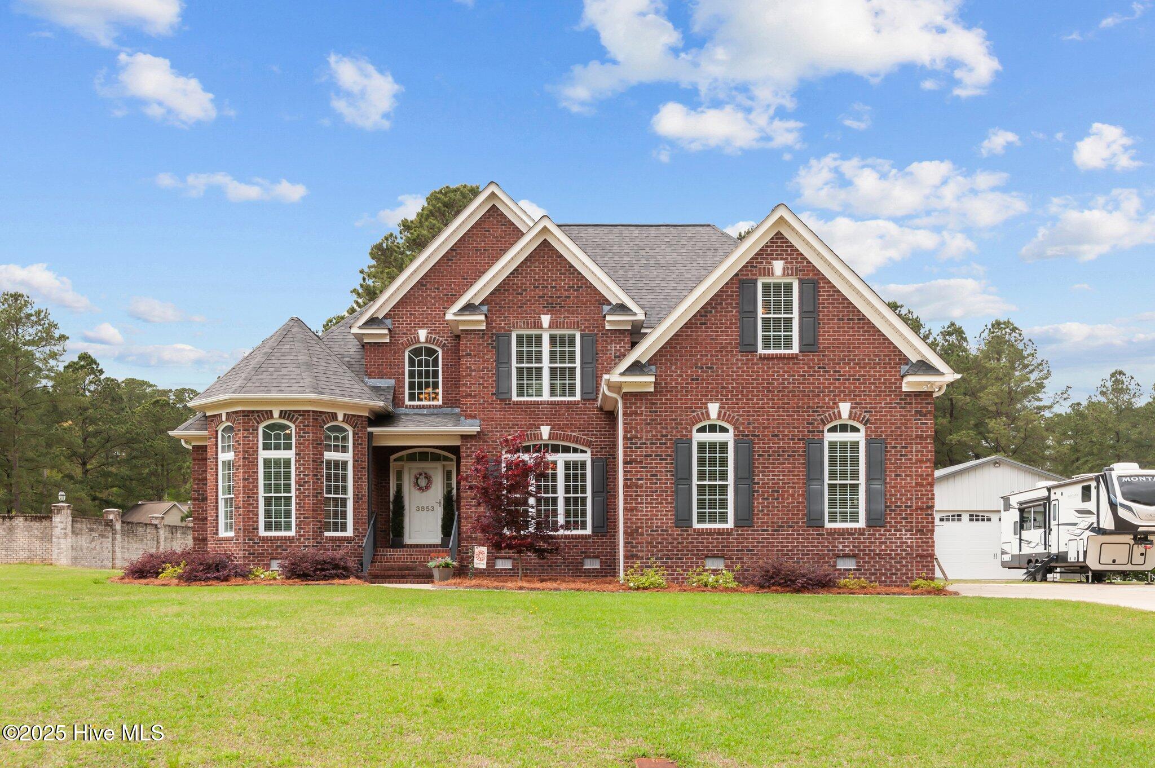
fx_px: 1122
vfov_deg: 37.8
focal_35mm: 35
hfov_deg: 54.5
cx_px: 578
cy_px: 384
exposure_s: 1/400
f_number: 10
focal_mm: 35
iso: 400
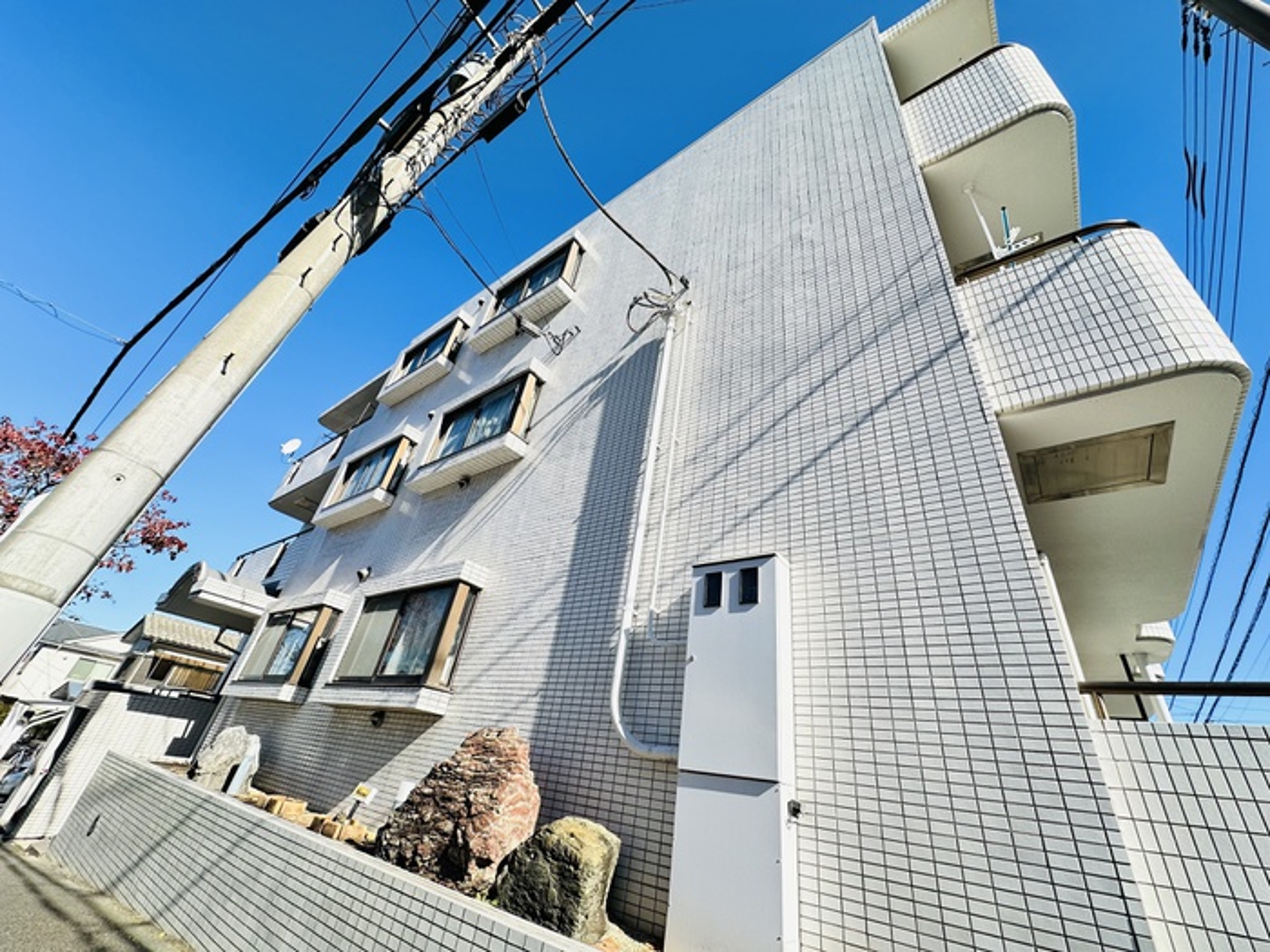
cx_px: 635
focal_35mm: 14
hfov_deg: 102.1
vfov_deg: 85.7
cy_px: 476
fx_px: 514
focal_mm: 2.22
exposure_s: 1/739
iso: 40
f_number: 2.2
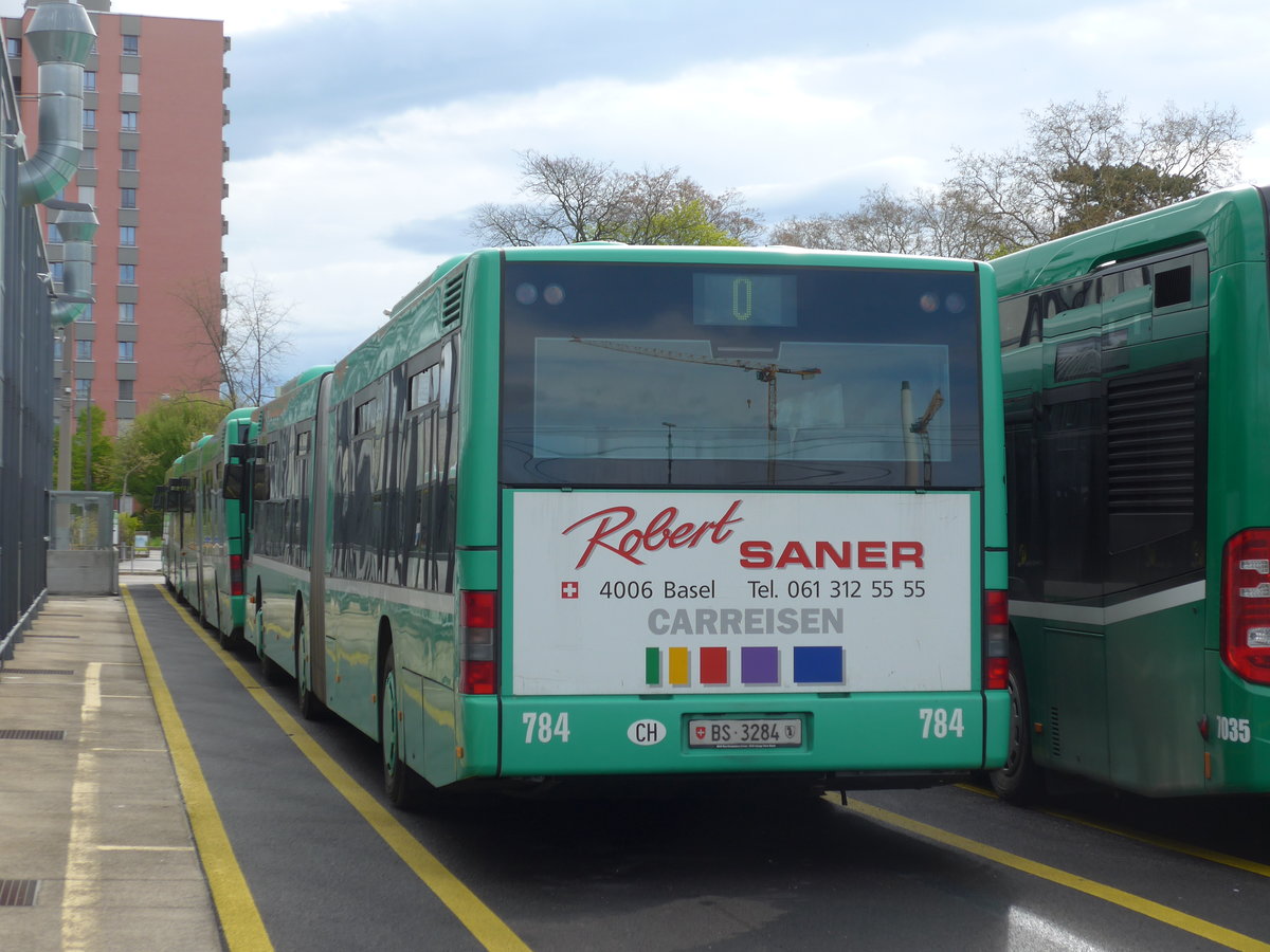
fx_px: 2715
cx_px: 635
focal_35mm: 74
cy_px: 476
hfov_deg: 26.3
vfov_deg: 19.9
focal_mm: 15
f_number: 4.2
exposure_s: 1/400
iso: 80
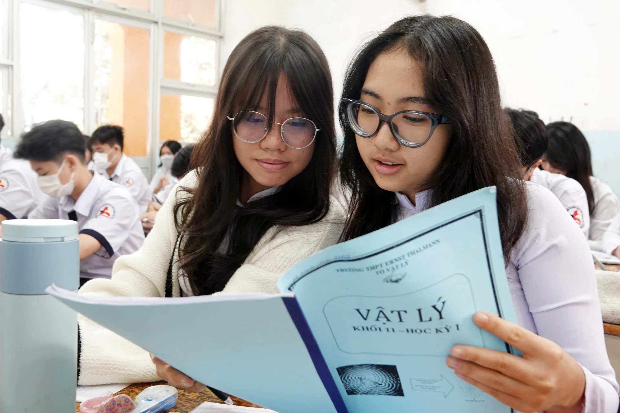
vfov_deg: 37.8
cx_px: 310
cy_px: 206
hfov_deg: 54.4
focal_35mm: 35
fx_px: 603
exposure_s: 1/25
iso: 400
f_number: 2.8
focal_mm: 12.96
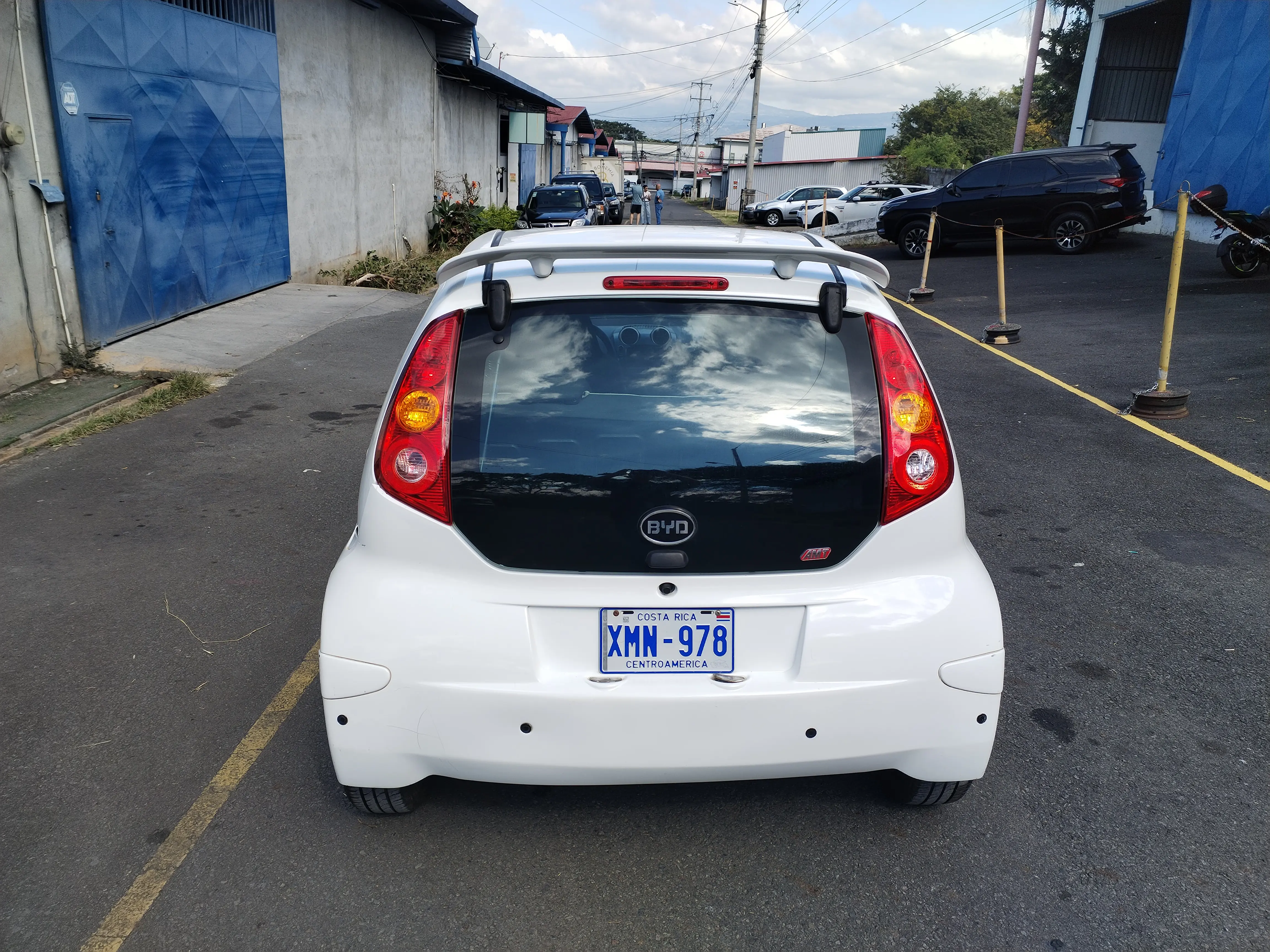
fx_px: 1064
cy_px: 476
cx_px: 635
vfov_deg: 48.2
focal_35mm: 29
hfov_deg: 61.7
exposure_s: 1/899
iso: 100
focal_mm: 4.75
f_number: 1.8
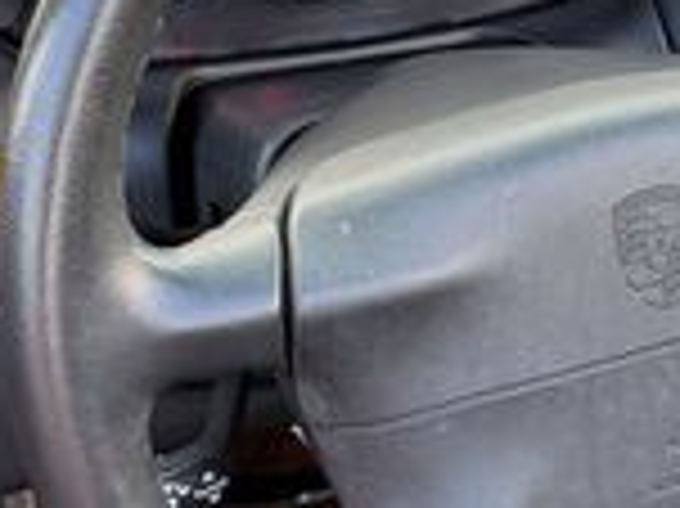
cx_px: 842
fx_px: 2002
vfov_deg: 14.4
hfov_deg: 18.2
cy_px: 450
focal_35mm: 102
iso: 100
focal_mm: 6.76
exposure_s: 1/121
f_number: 1.78
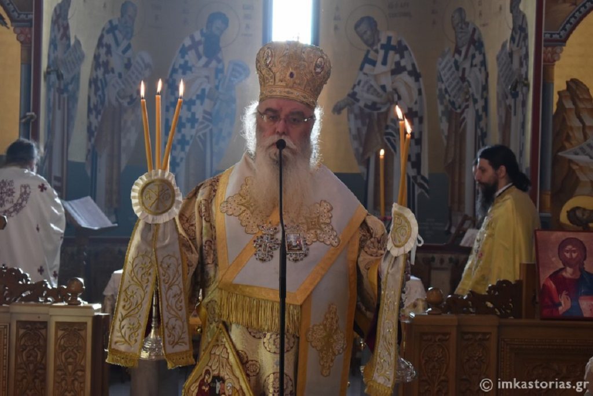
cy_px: 198
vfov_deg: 16.6
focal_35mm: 82
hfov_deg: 24.6
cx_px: 296
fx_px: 1359
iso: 800
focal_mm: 55
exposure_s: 1/60
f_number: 5.6
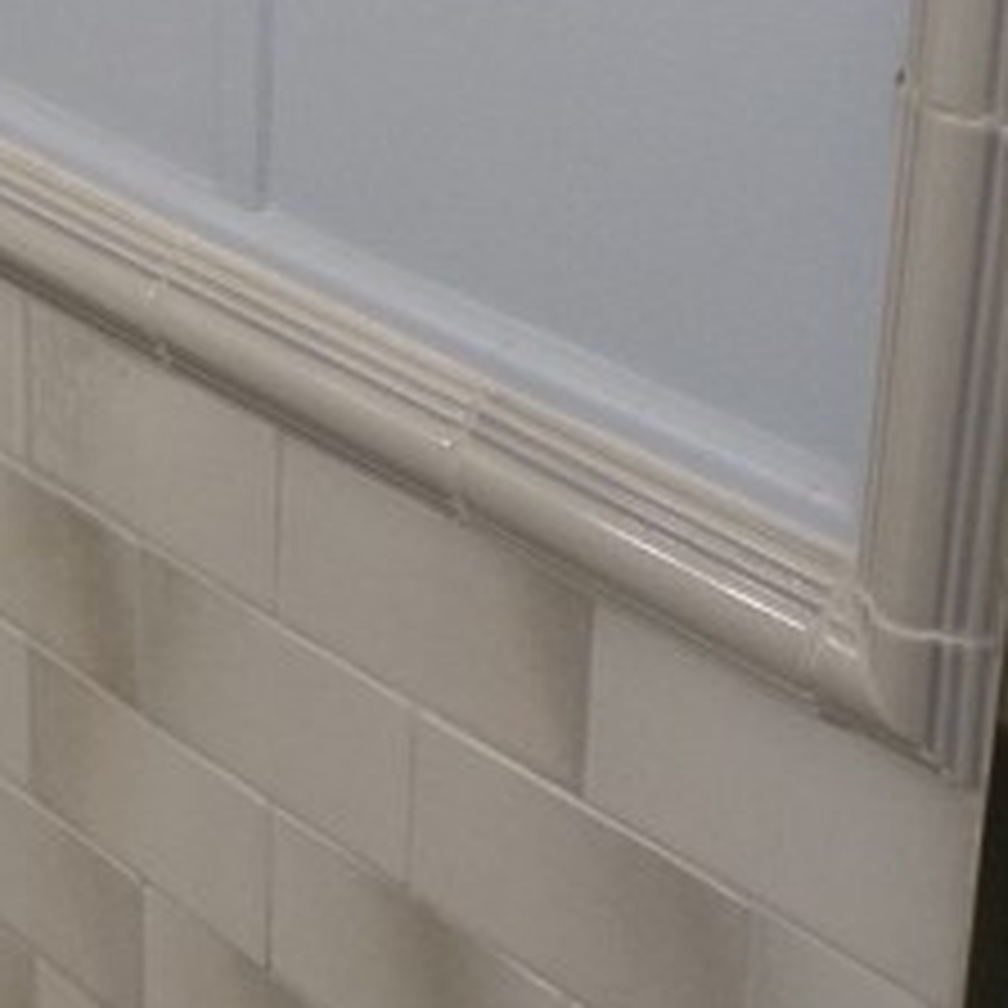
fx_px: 3196
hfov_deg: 17.9
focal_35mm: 97
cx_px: 387
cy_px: -18
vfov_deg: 17.5
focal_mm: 4.3
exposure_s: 1/34
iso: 160
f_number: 3.7
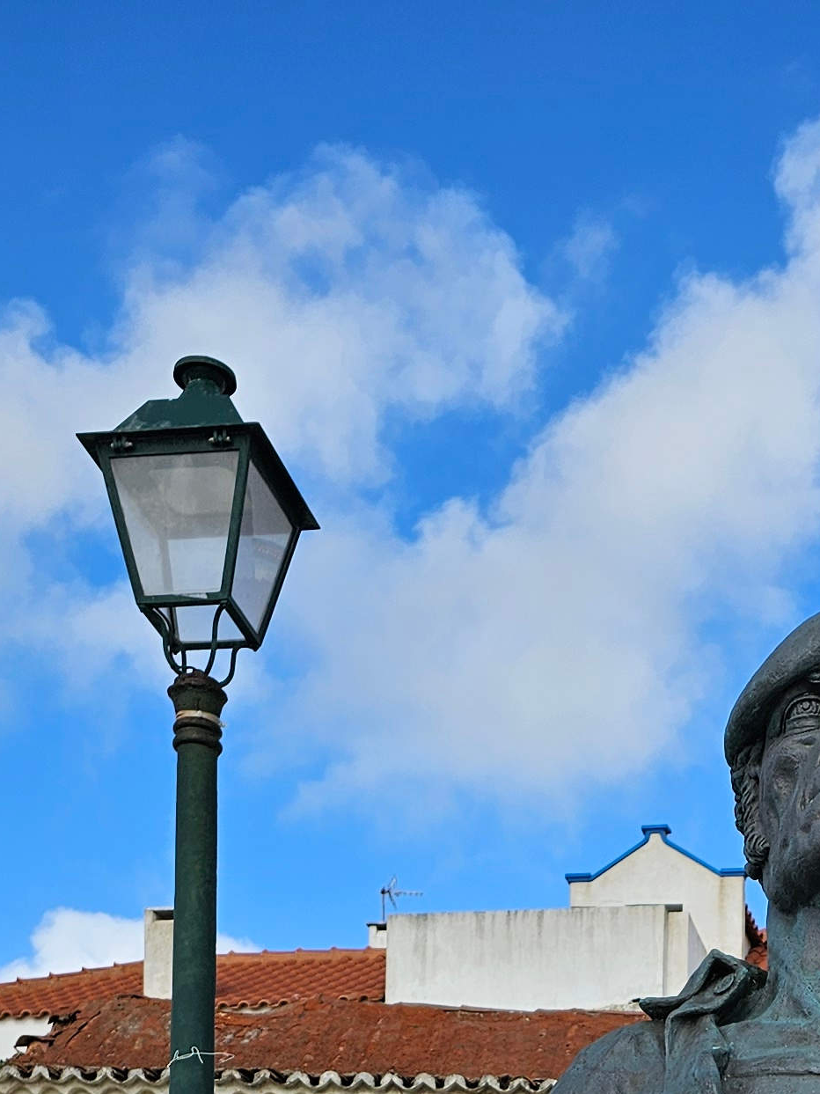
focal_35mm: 74
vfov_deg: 21.6
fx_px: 2338
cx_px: 730
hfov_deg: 19.5
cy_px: 1690
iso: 10
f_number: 1.7
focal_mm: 6.3
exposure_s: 1/838
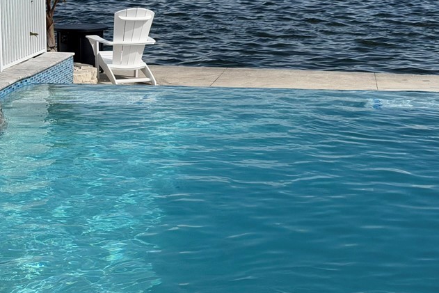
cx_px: 223
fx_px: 988
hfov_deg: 25.1
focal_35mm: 81
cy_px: 93
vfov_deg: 16.8
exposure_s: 1/7874
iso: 80
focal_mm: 6.76
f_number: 1.78
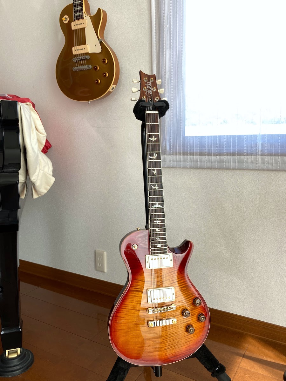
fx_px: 308
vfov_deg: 63.4
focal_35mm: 28
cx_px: 143
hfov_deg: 49.7
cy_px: 190
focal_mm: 3.99
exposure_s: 1/121
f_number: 1.8
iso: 32
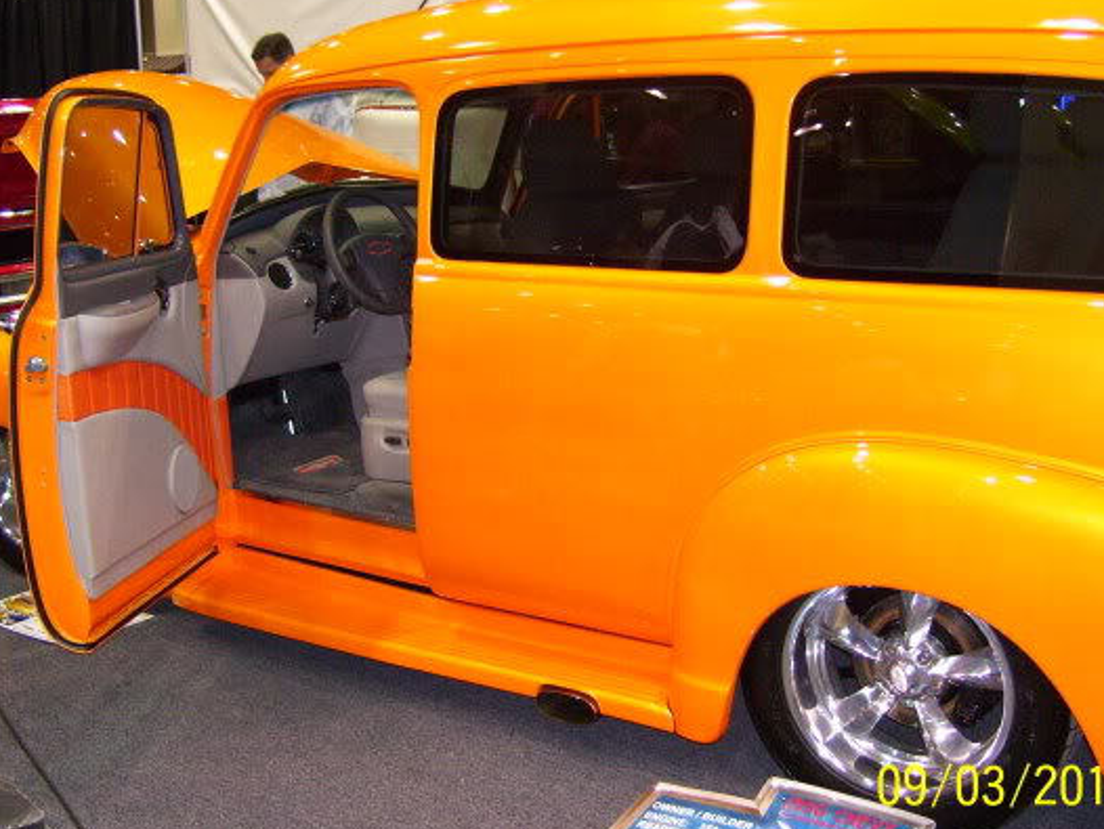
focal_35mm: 45
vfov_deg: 32.2
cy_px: 405
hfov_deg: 42.1
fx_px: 1436
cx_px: 533
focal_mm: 6
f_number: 2.7
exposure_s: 1/60
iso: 400
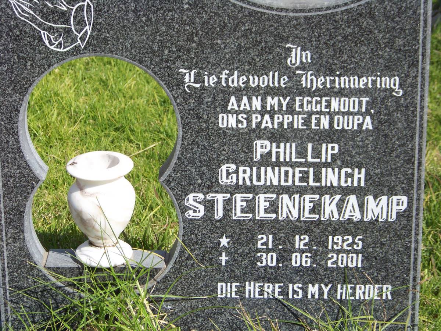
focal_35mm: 116
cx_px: 220
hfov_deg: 17.0
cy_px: 166
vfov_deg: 12.8
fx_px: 1478
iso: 64
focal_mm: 19.3
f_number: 3.2
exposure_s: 1/800
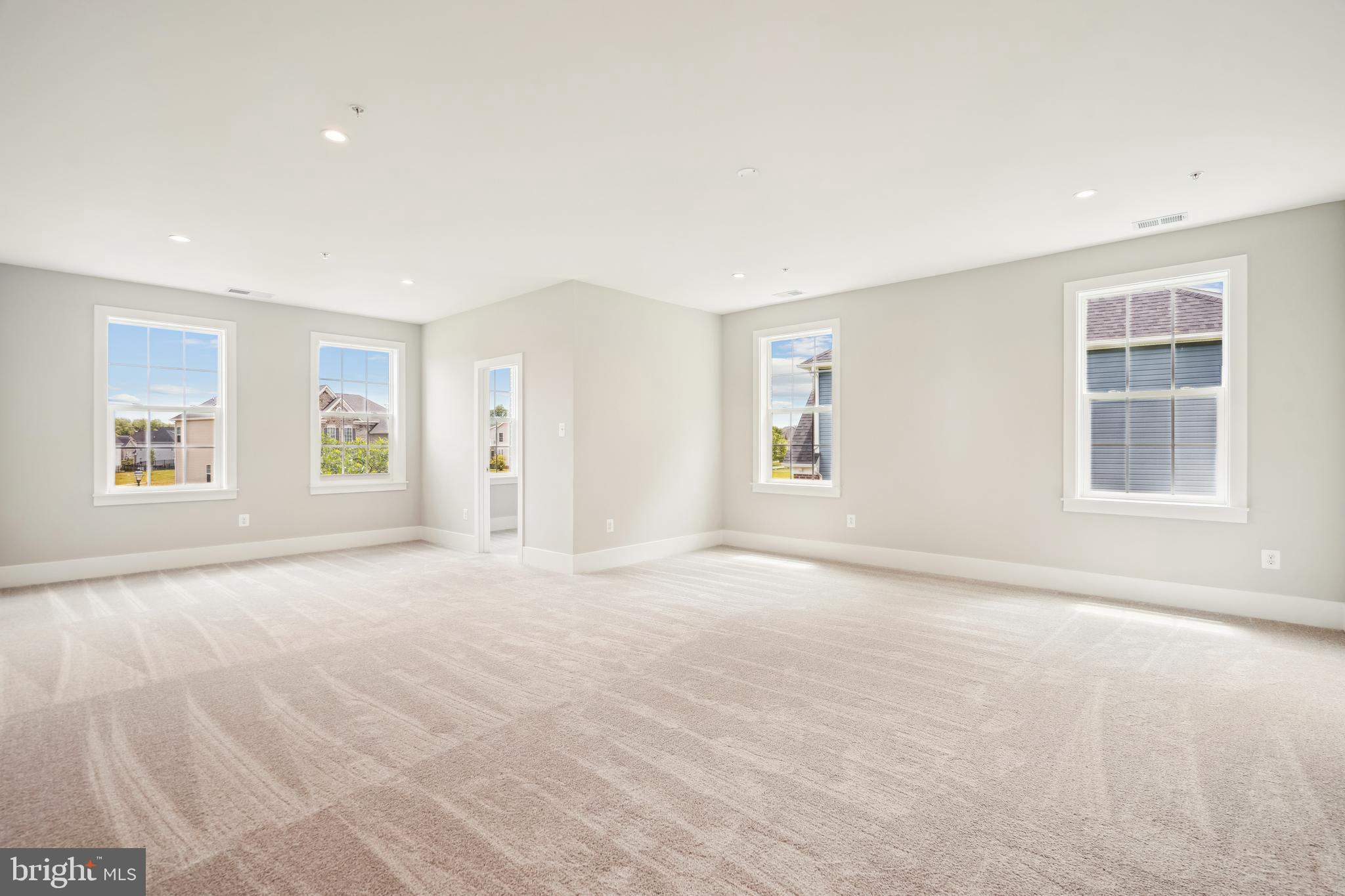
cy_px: 448
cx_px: 672
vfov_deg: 73.7
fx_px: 598
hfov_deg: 96.7
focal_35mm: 16
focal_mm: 16
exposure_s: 1/10
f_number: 8
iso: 100
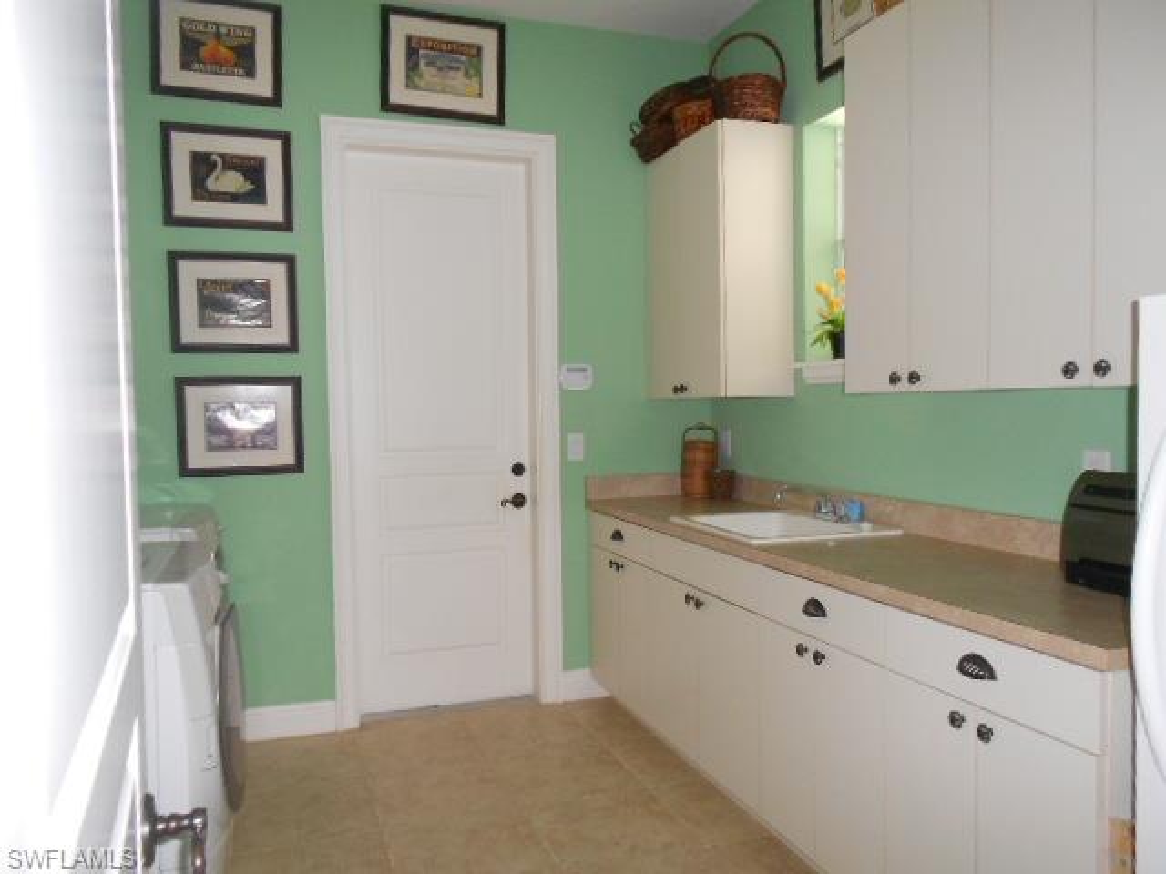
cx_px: 583
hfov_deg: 67.3
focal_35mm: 26
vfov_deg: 53.1
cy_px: 437
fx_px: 876
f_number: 3.2
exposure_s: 1/25
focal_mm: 4.6
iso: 320
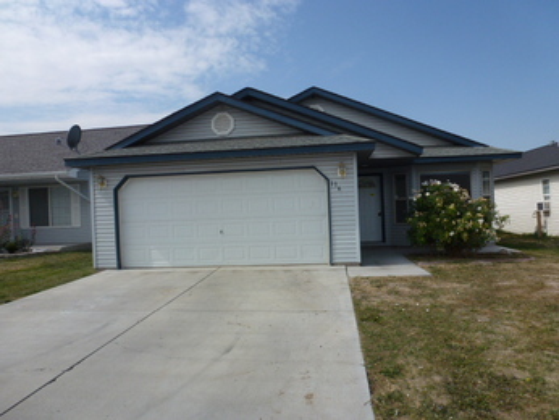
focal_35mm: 24
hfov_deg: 71.6
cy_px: 210
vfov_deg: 56.9
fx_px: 388
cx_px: 280
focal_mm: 4.3
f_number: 4
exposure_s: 1/1300
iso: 100
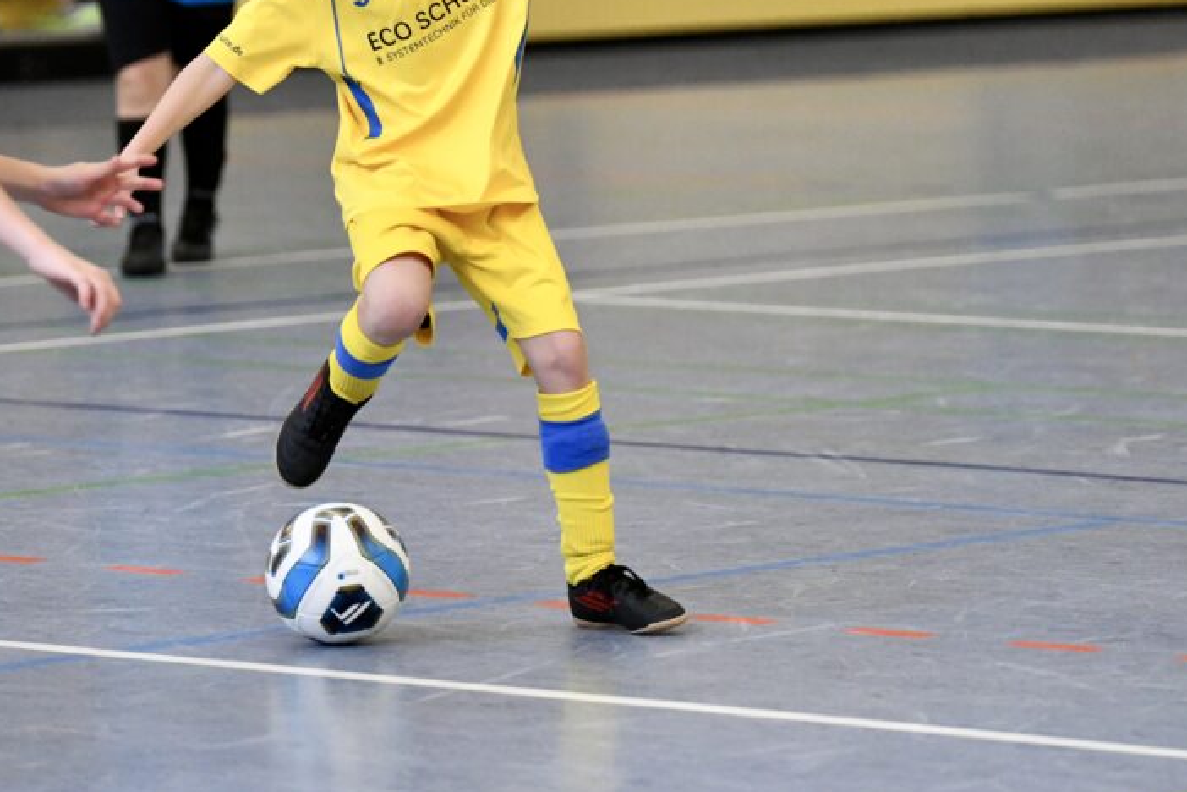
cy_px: 228
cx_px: 372
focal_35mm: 197
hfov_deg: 10.4
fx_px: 6495
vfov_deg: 7.0
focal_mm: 135
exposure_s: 1/1250
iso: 5000
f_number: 2.8
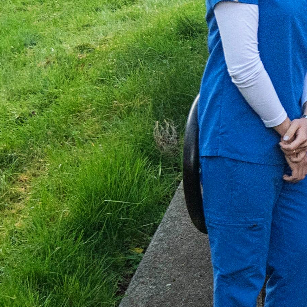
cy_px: -123
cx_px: 695
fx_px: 1876
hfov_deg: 8.6
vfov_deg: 9.2
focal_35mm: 187
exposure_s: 1/640
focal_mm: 25
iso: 500
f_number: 6.3
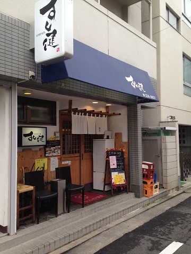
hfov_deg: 42.9
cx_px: 96
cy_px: 127
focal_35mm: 33
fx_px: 243
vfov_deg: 55.4
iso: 50
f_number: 2.4
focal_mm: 4.12
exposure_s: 1/165
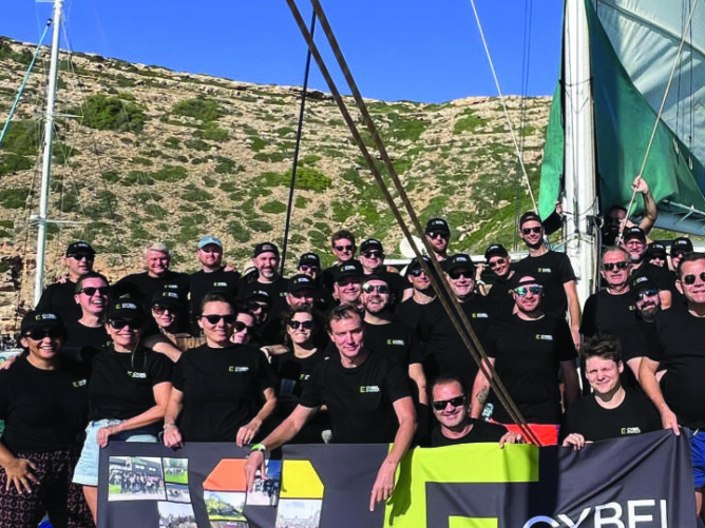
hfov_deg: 45.7
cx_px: 625
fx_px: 754
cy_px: 301
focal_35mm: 37
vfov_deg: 38.6
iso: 32
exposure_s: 1/1876
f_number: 1.8
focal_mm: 1.57
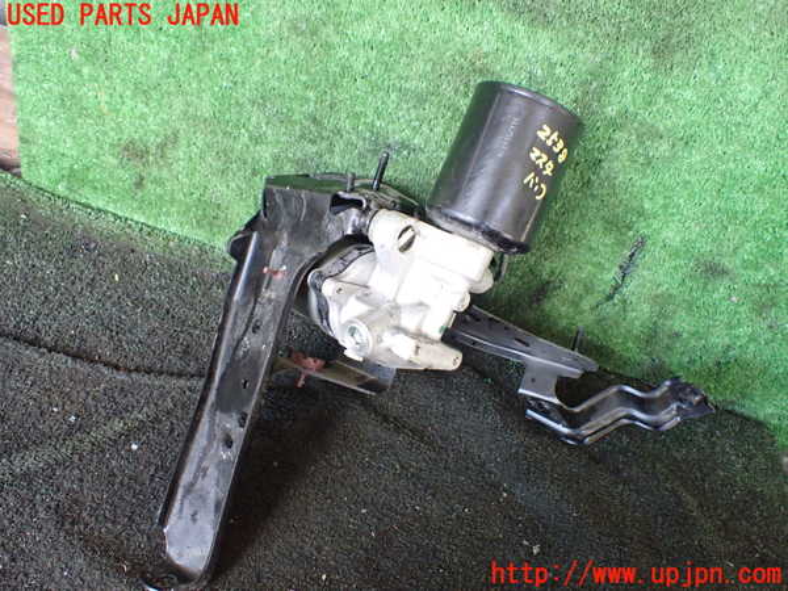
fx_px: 683
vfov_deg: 46.8
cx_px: 394
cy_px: 296
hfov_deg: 60.0
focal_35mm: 30
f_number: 2.3
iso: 800
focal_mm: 5.4
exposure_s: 1/125
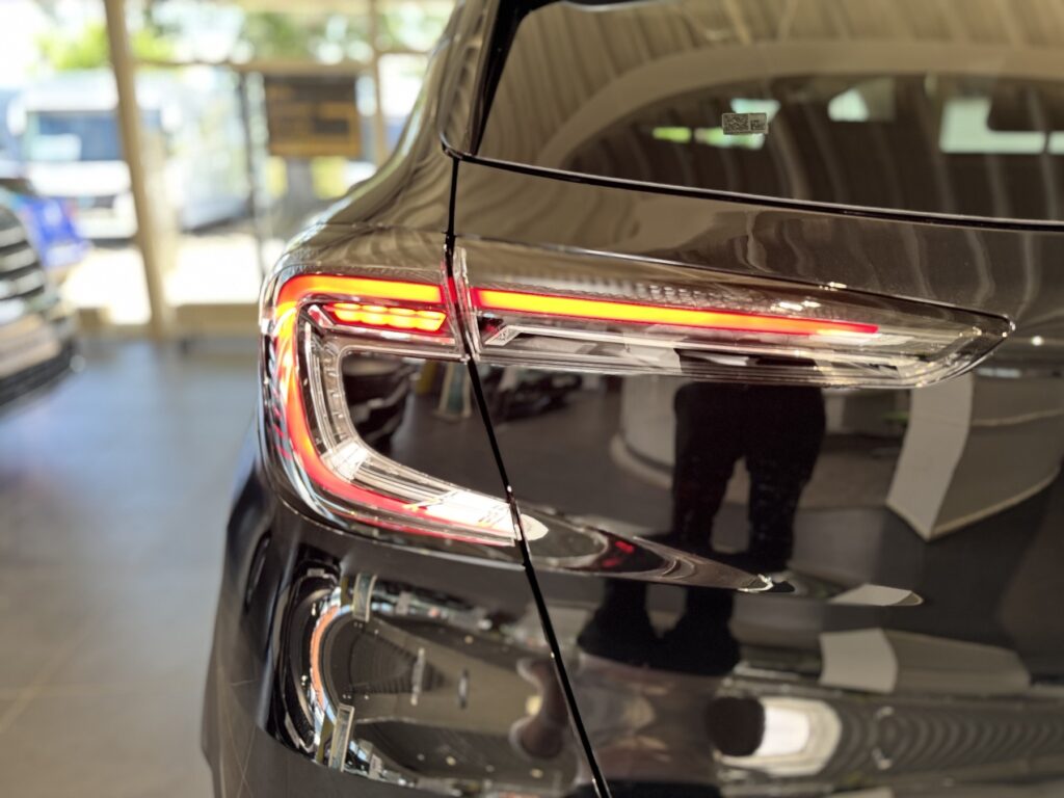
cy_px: 399
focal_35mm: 24
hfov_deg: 71.6
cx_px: 532
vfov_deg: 56.8
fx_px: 738
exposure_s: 1/100
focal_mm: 6.76
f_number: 1.78
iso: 200
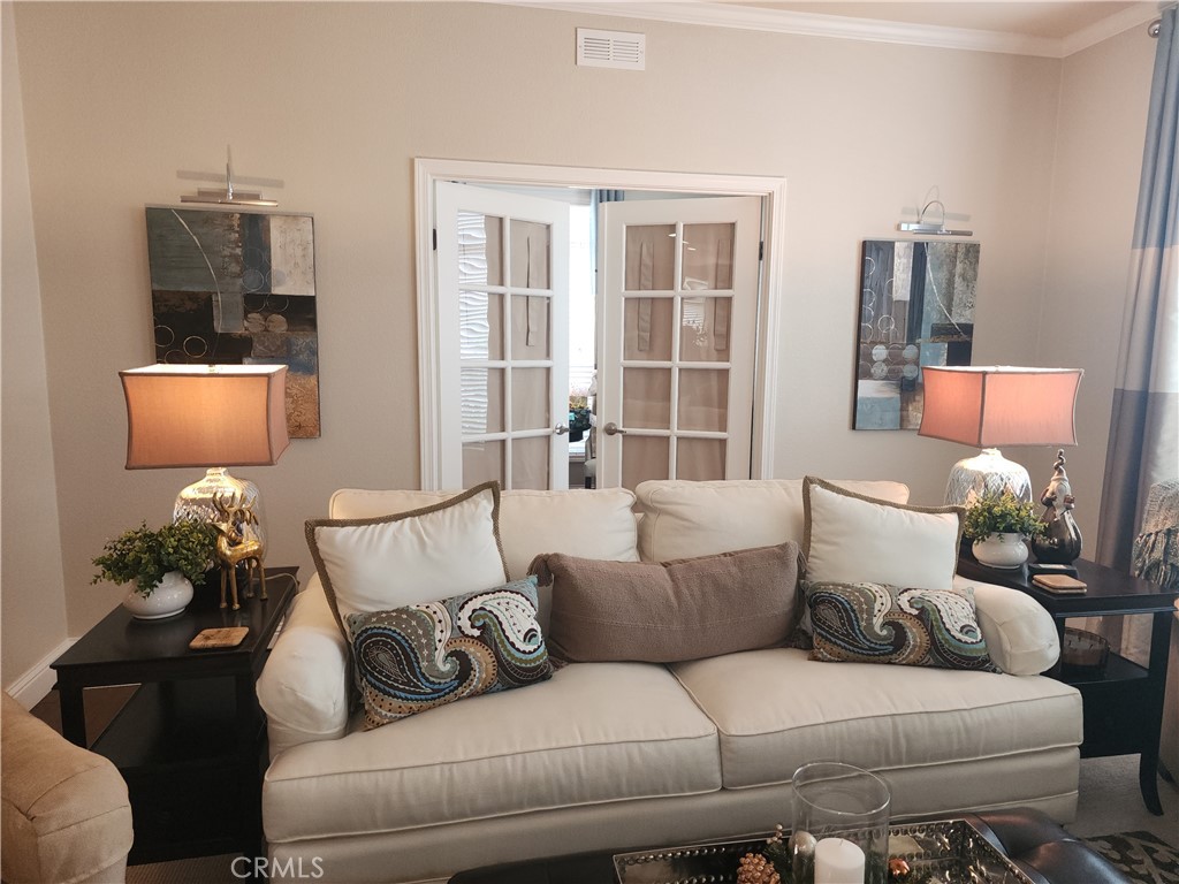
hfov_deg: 73.9
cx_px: 590
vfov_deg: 58.9
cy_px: 442
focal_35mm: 23
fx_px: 783
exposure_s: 1/60
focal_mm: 6.4
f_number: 1.8
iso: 100
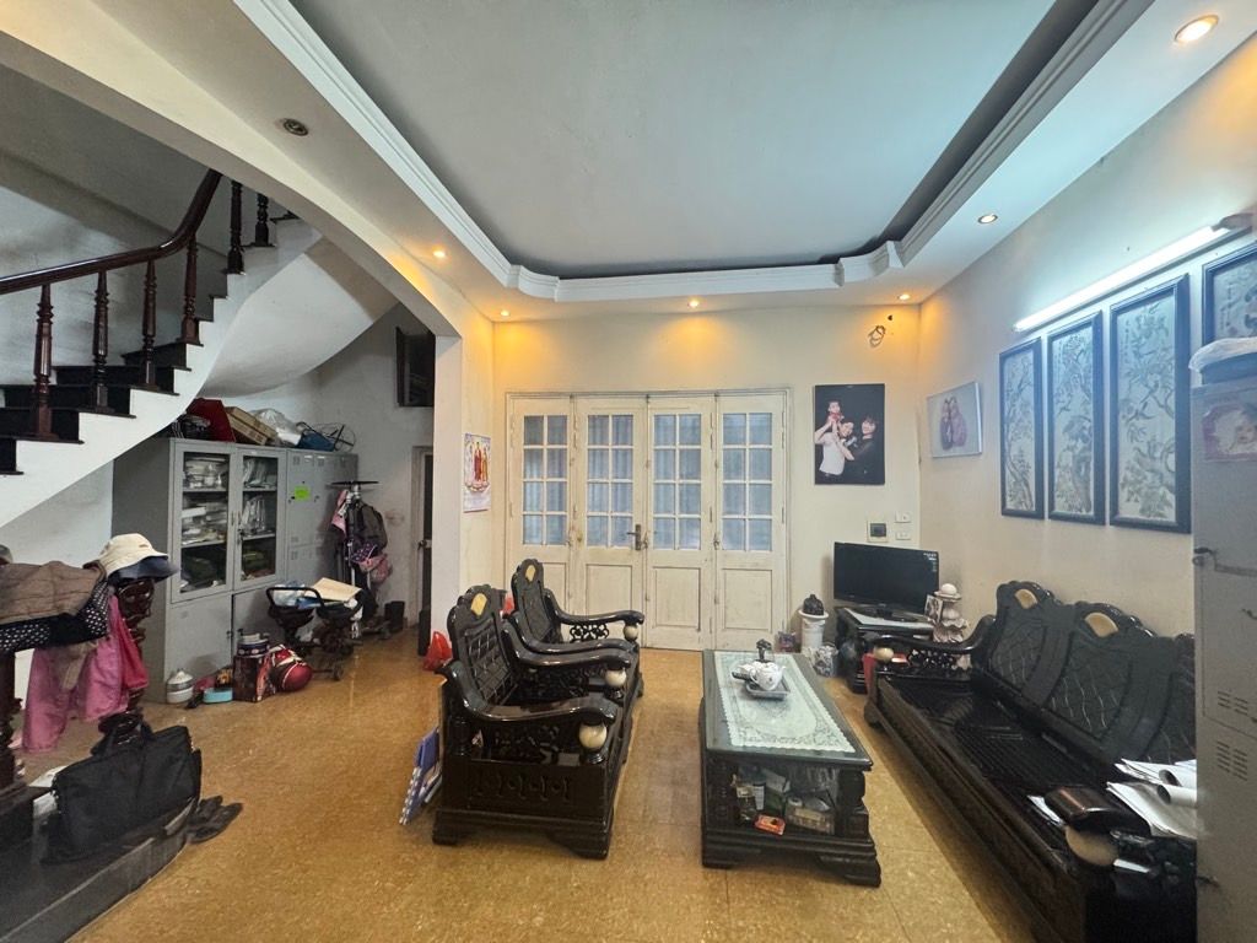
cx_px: 628
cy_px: 472
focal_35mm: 14
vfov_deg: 85.7
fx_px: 508
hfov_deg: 102.1
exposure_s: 1/50
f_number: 2.2
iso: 400
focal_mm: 2.22
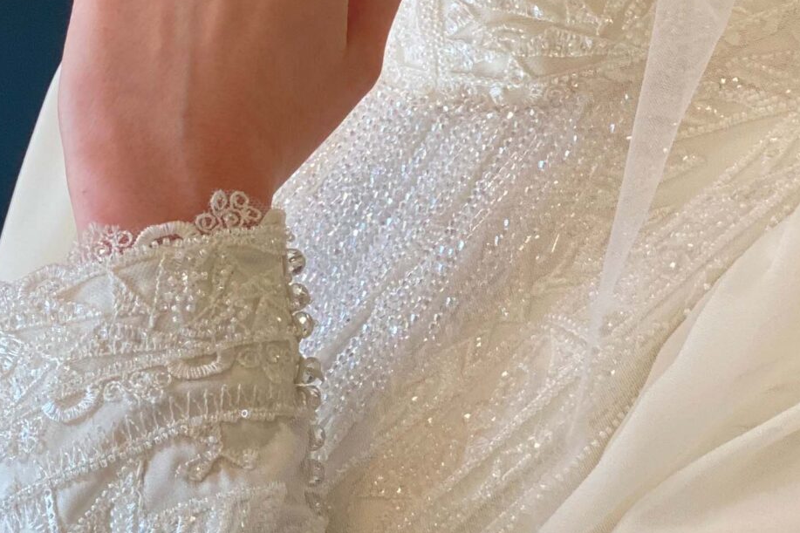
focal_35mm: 151
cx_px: 482
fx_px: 3355
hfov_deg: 13.6
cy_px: 91
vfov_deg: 9.1
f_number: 2
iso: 80
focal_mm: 6
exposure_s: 1/100
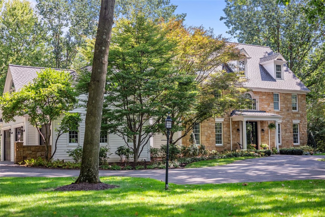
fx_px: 451
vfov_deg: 27.0
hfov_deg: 39.6
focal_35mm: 50
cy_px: 108
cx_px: 162
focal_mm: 50
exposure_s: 1/4000
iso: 400
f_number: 1.8
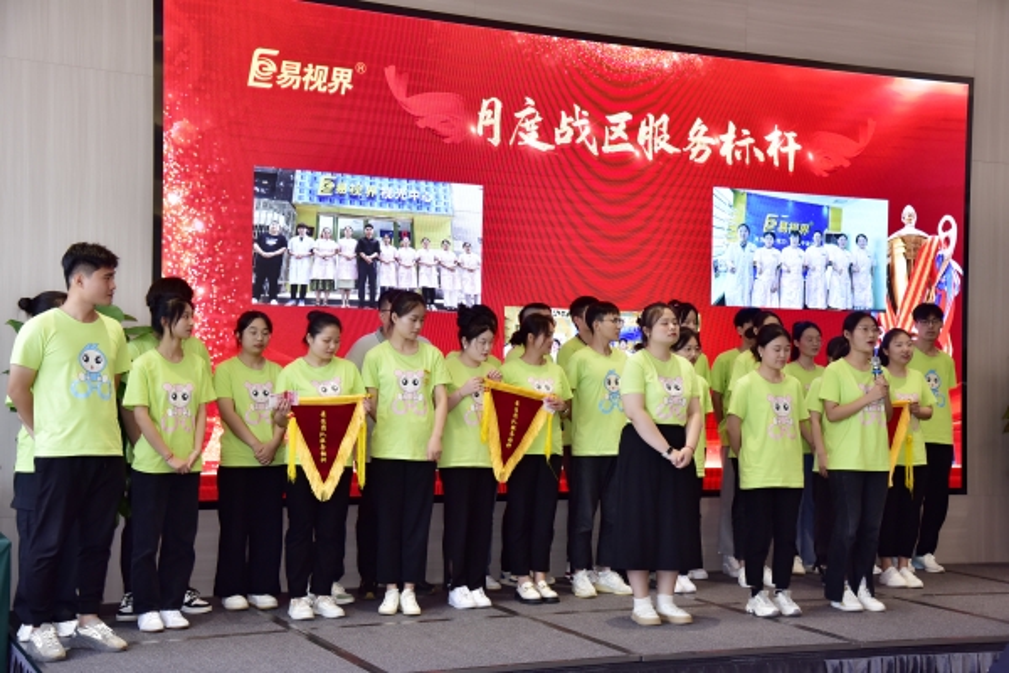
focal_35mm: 50
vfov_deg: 27.0
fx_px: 1401
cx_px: 504
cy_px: 336
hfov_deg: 39.6
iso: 1000
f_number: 5
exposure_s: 1/125
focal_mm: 50
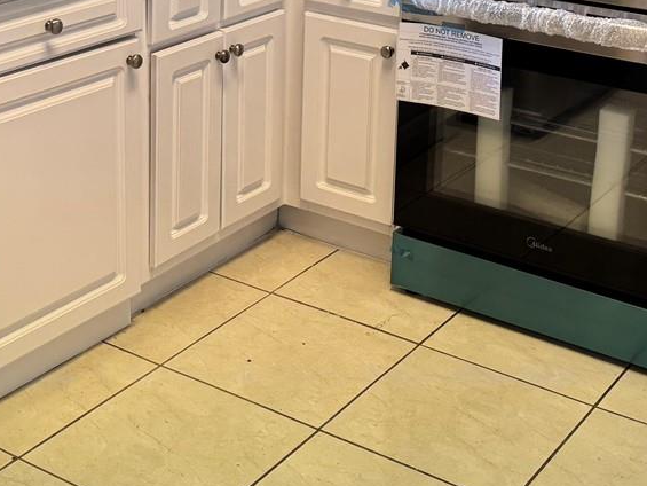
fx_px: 1271
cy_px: 6
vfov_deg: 20.9
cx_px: 300
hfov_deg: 28.5
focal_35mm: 68
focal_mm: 6.76
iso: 160
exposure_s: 1/120
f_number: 1.78
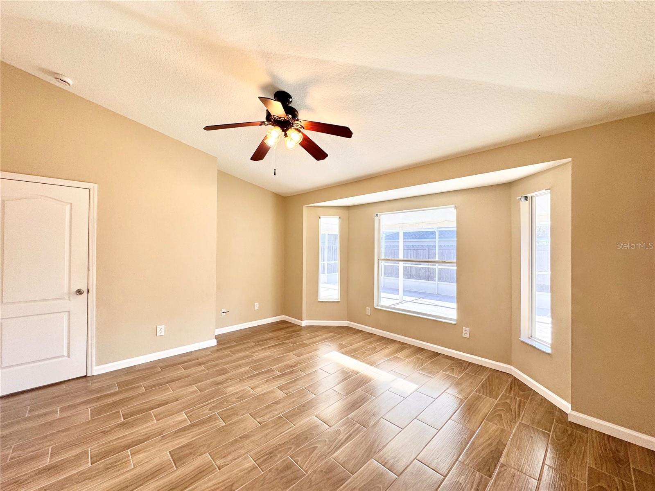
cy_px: 246
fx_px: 265
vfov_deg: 85.7
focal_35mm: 14
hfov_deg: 102.1
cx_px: 328
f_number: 2.2
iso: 64
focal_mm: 2.22
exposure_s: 1/120
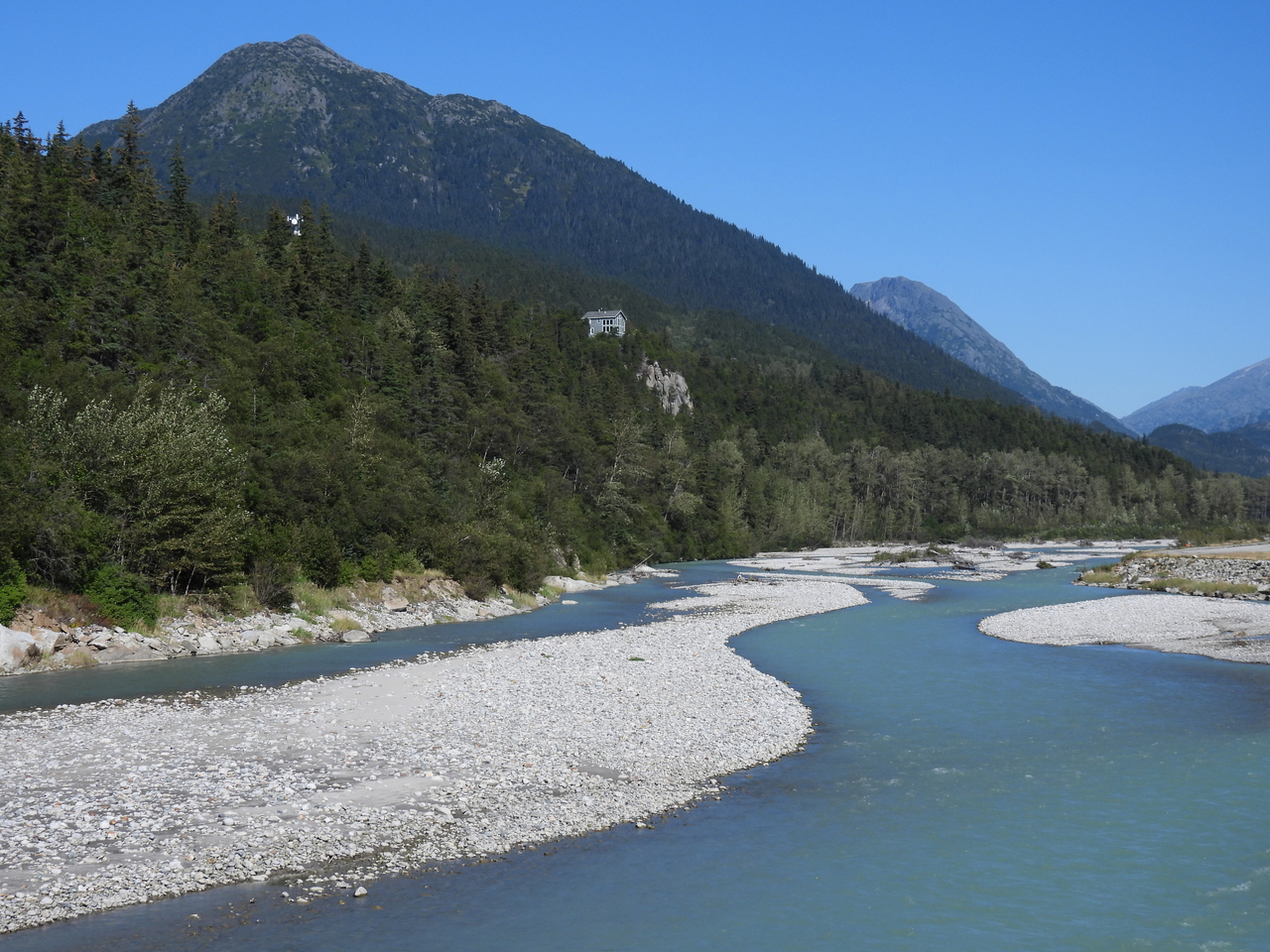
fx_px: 2201
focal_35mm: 60
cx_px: 635
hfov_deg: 32.2
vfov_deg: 24.4
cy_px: 476
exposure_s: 1/1600
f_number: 3.5
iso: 100
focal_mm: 10.7
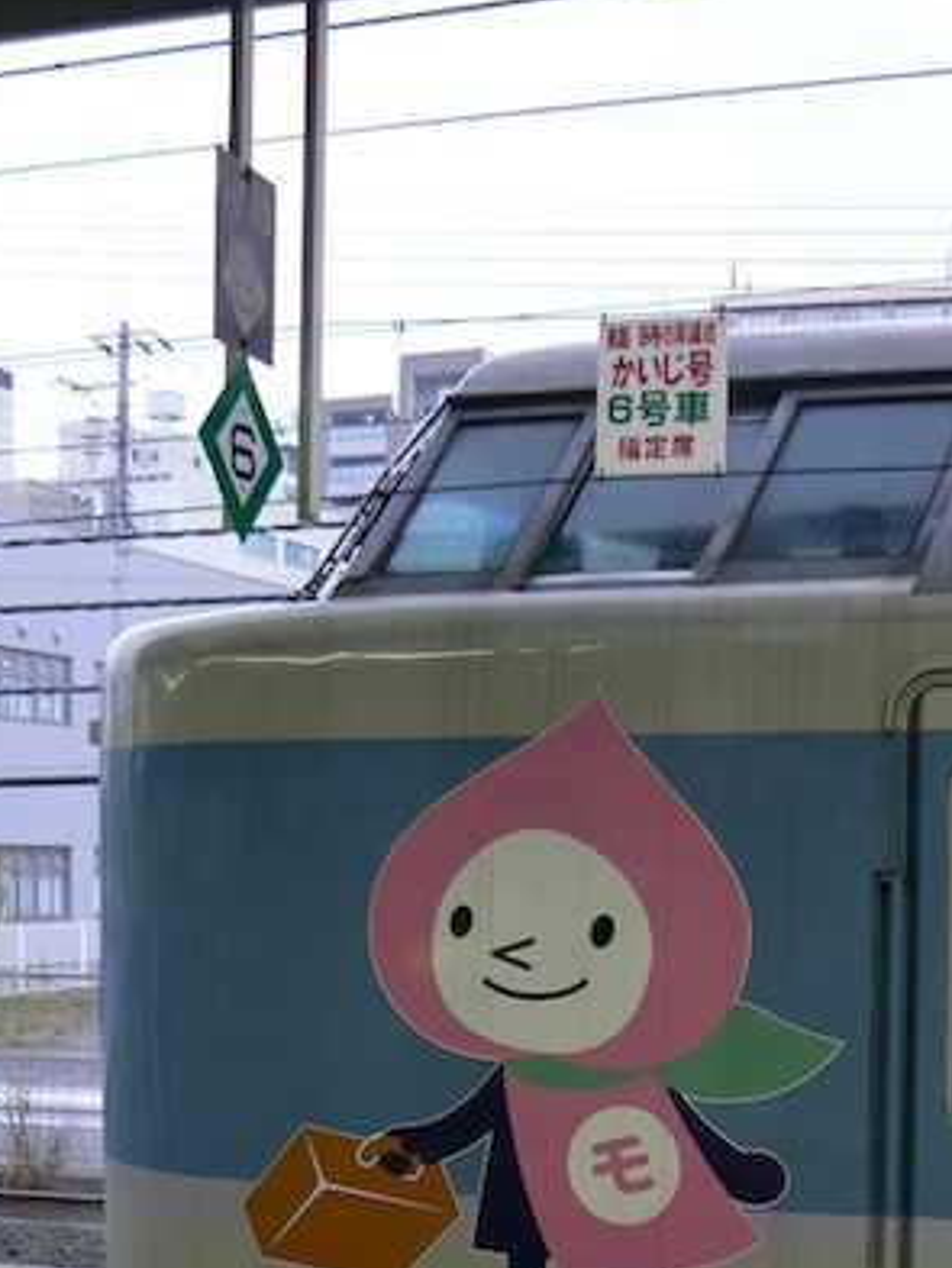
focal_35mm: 55
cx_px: 652
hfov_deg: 26.4
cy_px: 945
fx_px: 2016
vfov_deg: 34.2
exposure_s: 1/50
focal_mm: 6
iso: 100
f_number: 2.8
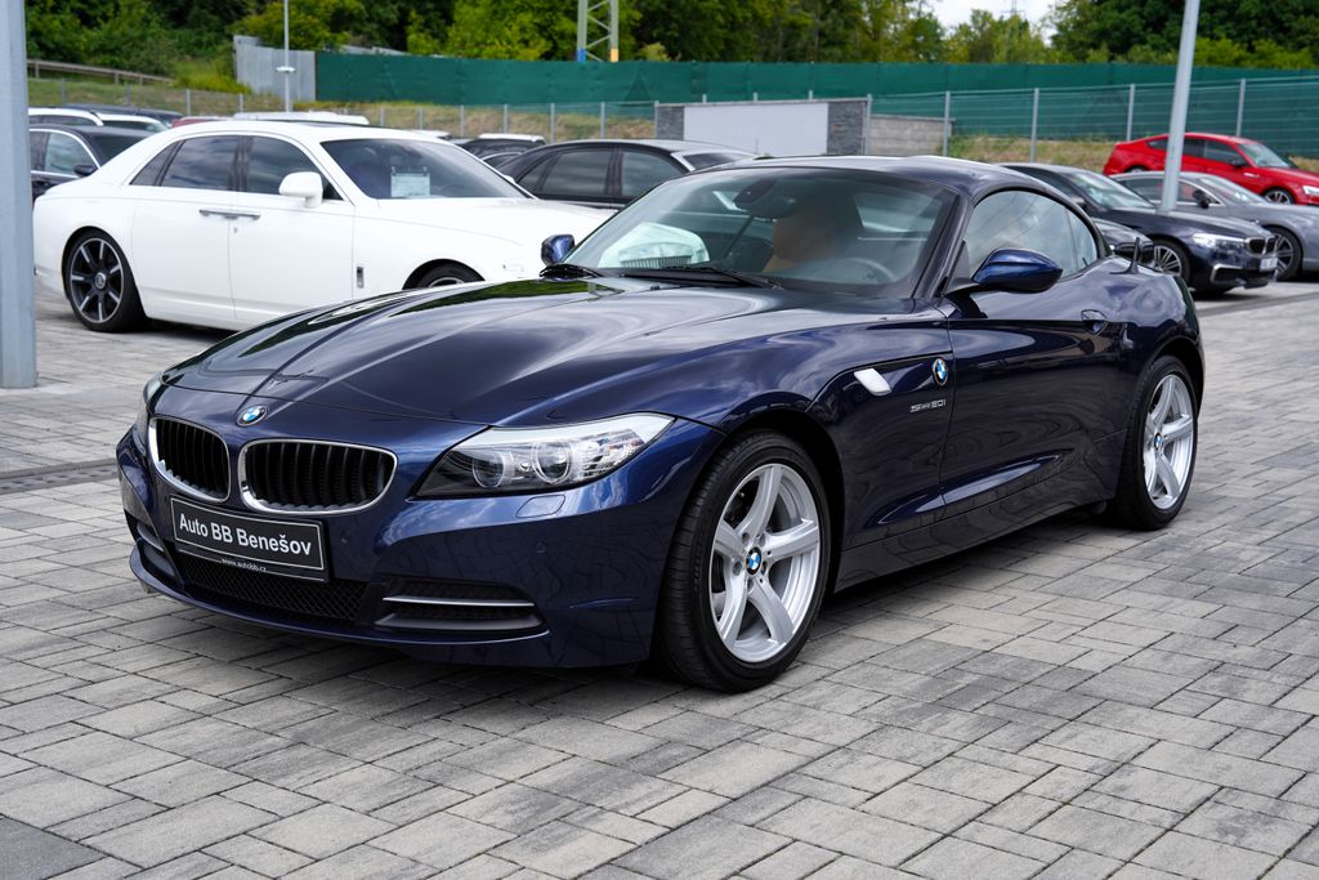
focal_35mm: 46
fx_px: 1686
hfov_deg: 42.7
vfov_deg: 29.3
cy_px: 440
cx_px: 660
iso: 100
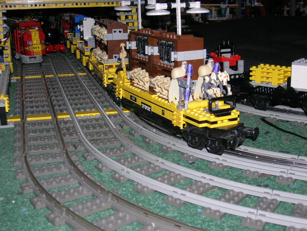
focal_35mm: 50
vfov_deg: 29.1
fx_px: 443
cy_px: 116
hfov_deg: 38.2
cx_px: 154
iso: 50
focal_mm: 8.4
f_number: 3.3
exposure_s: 1/60.1
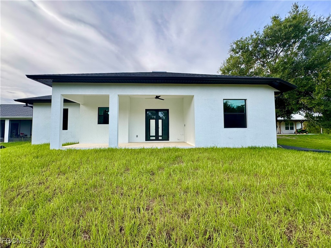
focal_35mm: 14
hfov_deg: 102.1
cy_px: 124
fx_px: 134
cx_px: 166
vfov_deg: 85.7
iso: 40
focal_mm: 2.22
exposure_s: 1/379
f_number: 2.2
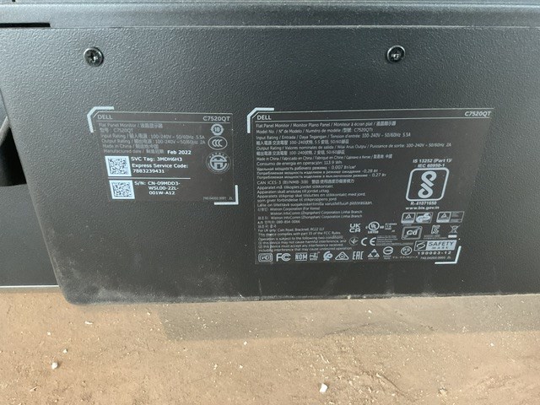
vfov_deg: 48.2
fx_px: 452
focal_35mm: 29
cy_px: 202
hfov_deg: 61.7
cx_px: 270
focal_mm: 3
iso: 500
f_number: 1.8
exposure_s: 1/25
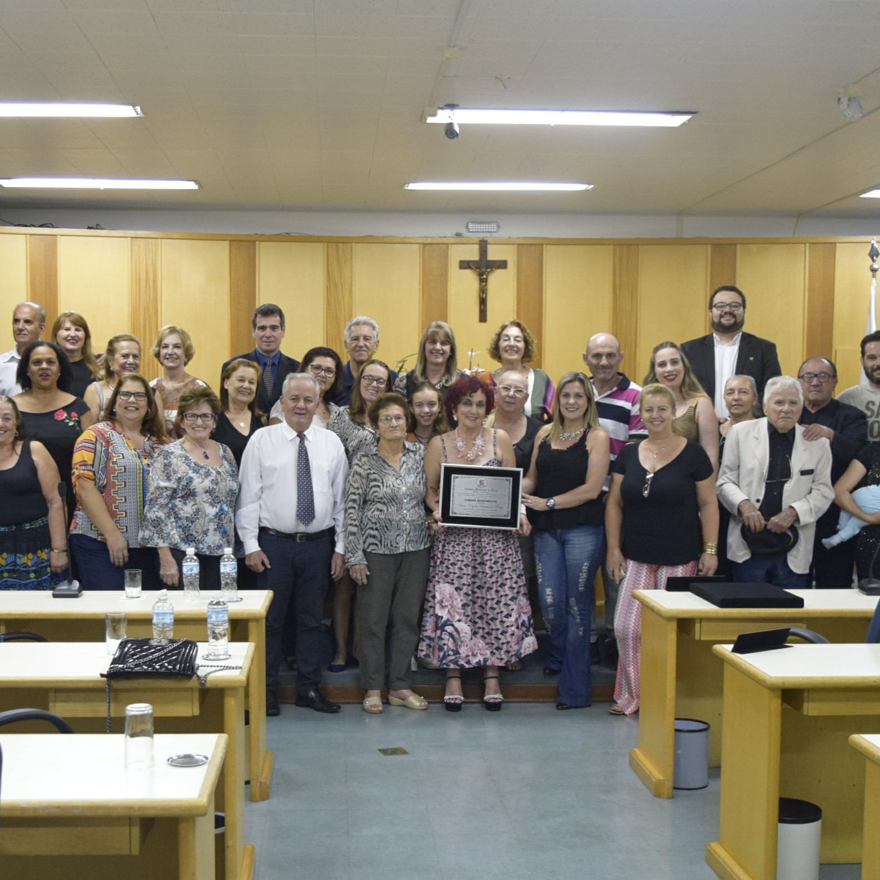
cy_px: 510
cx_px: 386
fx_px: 1381
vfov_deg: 35.3
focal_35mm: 48
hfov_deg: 35.3
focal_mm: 20
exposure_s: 1/160
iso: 1400
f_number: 4
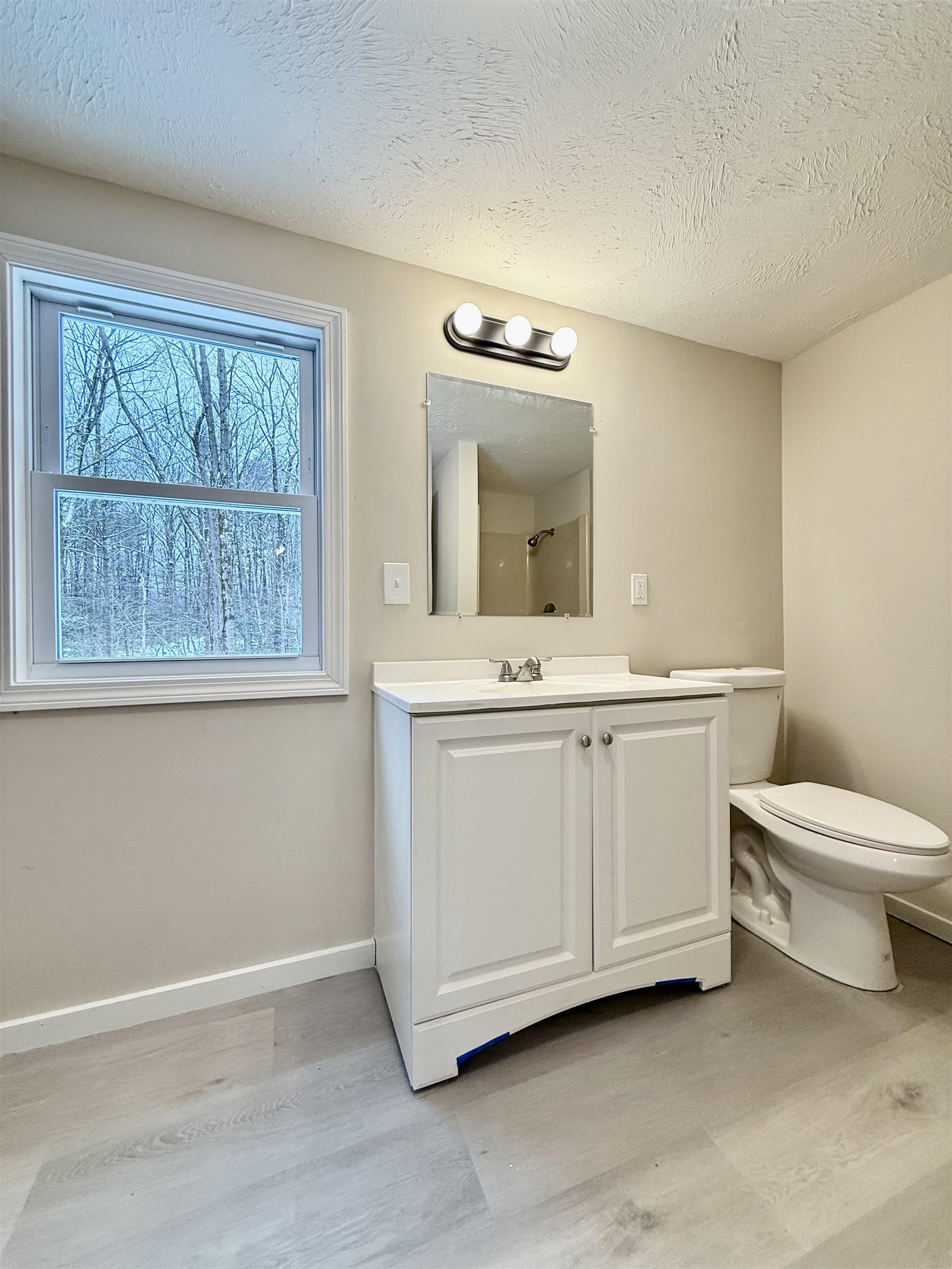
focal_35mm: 14
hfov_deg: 85.7
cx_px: 476
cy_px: 634
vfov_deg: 102.1
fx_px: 513
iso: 125
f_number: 2.2
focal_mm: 2.22
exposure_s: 1/120
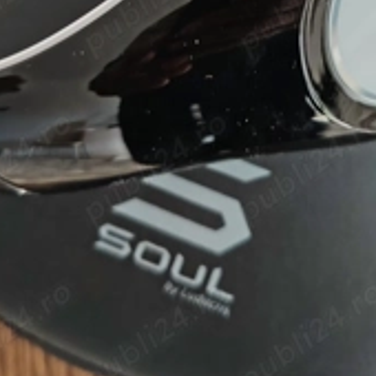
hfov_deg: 33.9
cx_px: 232
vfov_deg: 32.3
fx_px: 614
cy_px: 35
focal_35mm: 50
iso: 528
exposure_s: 1/25
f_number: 1.75
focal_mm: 5.25
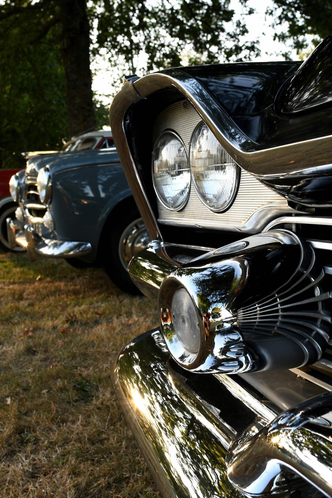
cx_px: 166
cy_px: 249
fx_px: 498
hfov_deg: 36.9
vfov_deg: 53.1
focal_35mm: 36
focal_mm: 24
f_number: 8
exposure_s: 1/40
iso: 250
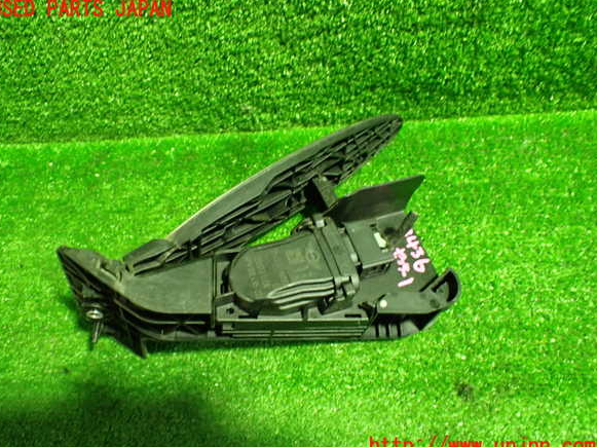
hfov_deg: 58.4
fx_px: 534
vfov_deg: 45.4
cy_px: 228
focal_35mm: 31
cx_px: 293
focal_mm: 5.4
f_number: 2.3
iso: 800
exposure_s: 1/40
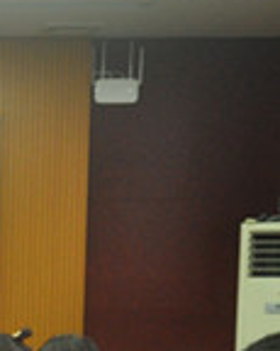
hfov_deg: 10.9
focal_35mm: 129
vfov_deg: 14.4
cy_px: 431
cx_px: -273
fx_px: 1338
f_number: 3.8
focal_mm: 22
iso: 1800
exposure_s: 1/125
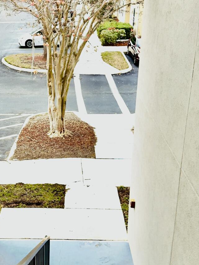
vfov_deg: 34.3
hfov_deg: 25.8
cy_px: 140
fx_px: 429
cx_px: 49
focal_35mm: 56
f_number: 1.78
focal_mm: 6.76
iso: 400
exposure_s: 1/888
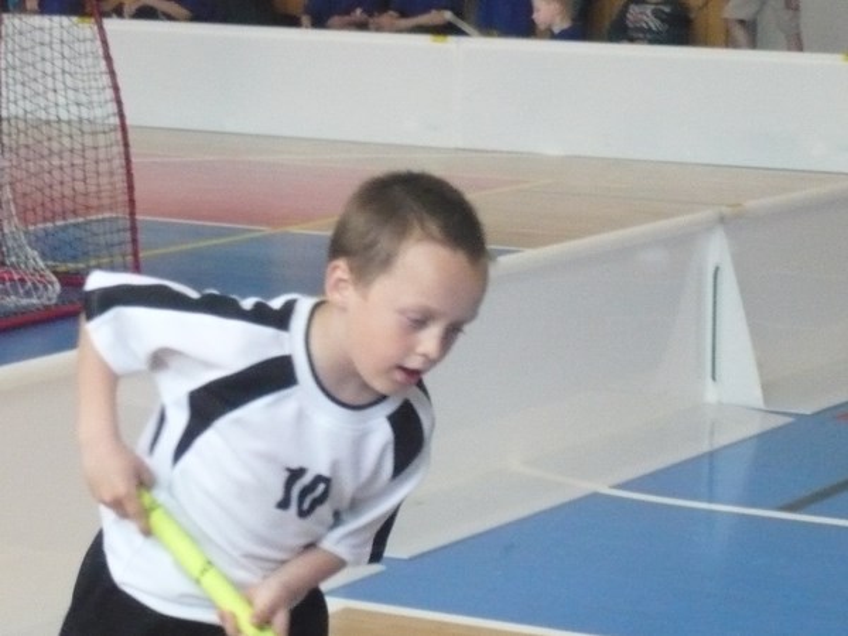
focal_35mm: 141
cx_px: 424
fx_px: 3454
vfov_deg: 10.5
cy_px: 318
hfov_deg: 14.0
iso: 800
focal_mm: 17
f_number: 4.9
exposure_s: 1/160
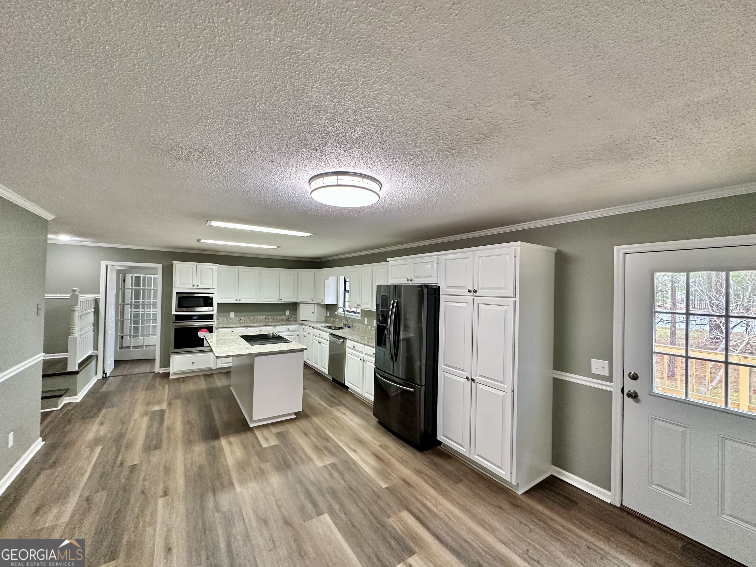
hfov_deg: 102.1
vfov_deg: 85.7
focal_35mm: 14
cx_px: 378
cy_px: 284
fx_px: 306
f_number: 2.2
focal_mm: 2.22
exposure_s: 1/120
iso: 320
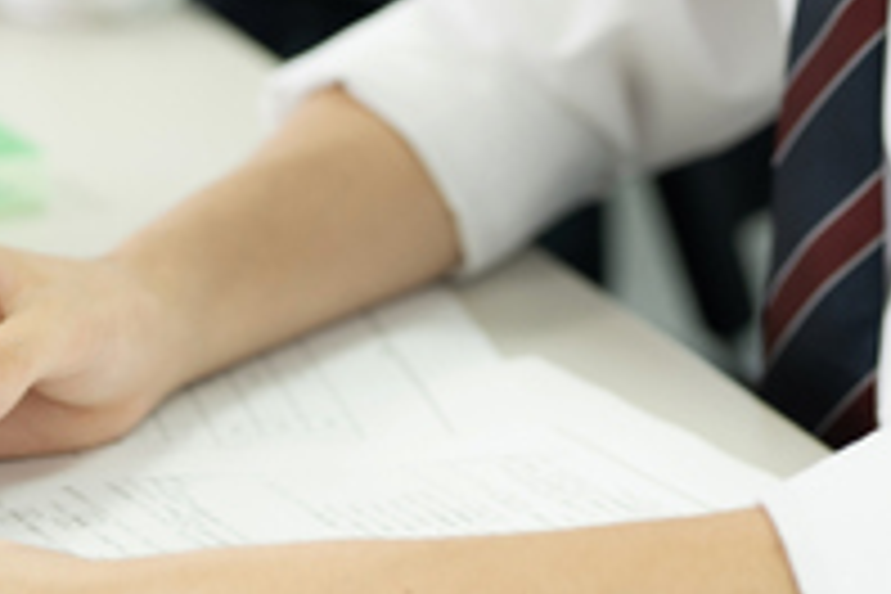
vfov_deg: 7.3
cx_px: 680
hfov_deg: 11.2
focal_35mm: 183
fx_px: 4529
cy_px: -430
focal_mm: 50
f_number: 1.8
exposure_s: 1/125
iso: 250
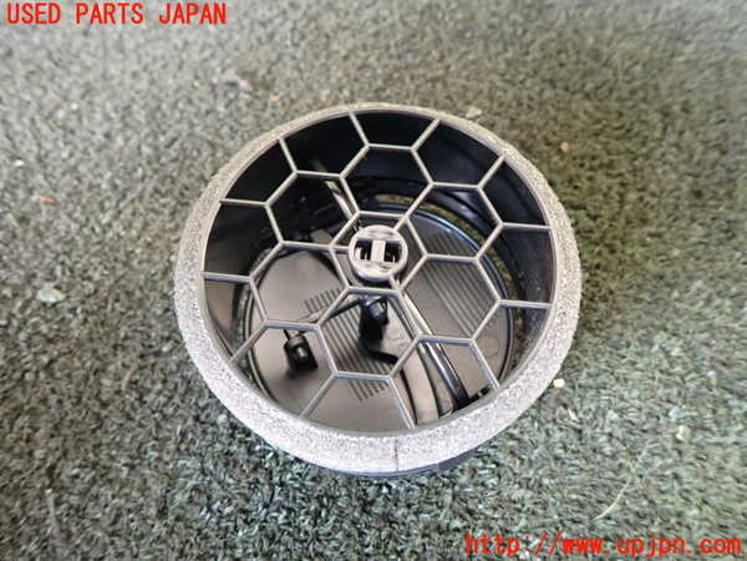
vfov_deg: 54.9
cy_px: 280
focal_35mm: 25
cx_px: 374
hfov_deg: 69.4
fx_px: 539
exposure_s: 1/30
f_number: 2
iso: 200
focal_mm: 4.5
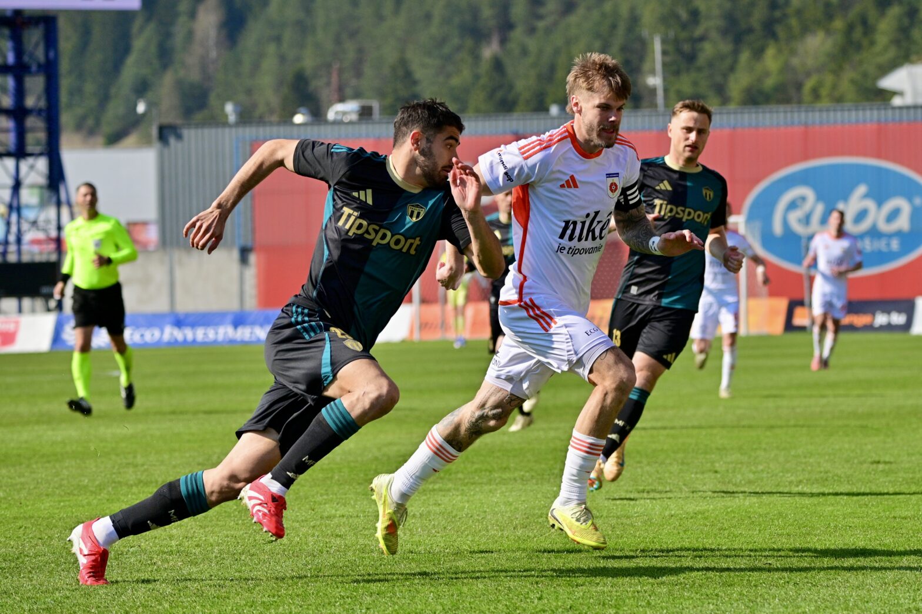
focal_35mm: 170
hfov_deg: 12.1
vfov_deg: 8.1
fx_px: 4351
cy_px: 307
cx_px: 461
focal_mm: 170
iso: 400
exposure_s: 1/4000
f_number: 5.6
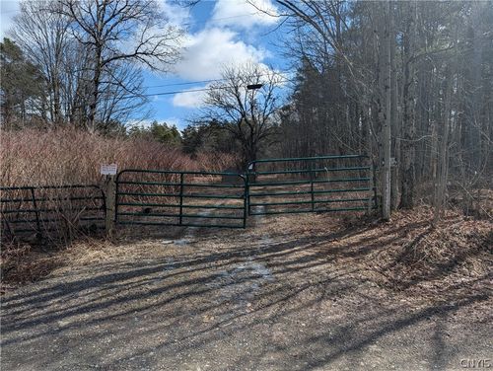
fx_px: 342
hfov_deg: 71.5
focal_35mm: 24
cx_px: 246
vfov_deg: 56.9
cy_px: 186
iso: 20
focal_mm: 6.9
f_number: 1.68
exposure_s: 1/1462
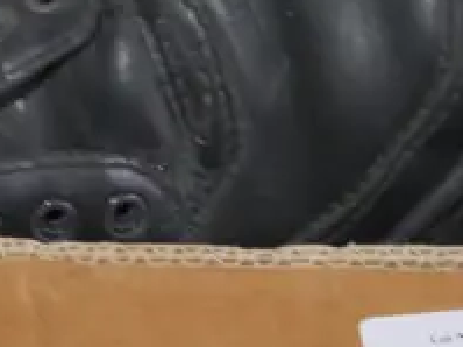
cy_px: -385
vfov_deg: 6.9
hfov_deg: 9.5
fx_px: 2754
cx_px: 505
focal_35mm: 206
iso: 250
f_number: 4.5
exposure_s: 1/60
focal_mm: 20
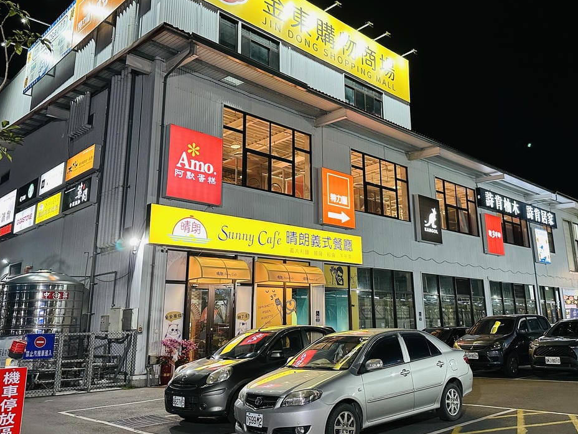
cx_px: 329
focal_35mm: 31
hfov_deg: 58.1
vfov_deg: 45.3
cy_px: 189
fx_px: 518
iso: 400
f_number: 1.78
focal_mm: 6.86
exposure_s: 1/60
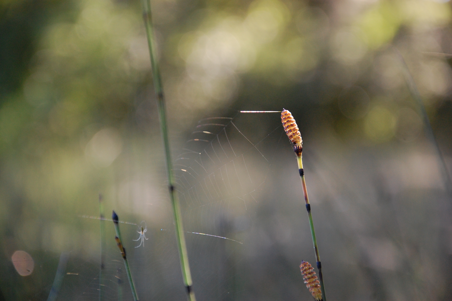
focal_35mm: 158
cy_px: 150
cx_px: 226
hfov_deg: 13.1
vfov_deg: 8.7
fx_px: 1976
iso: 800
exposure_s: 1/250
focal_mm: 105
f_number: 5.6
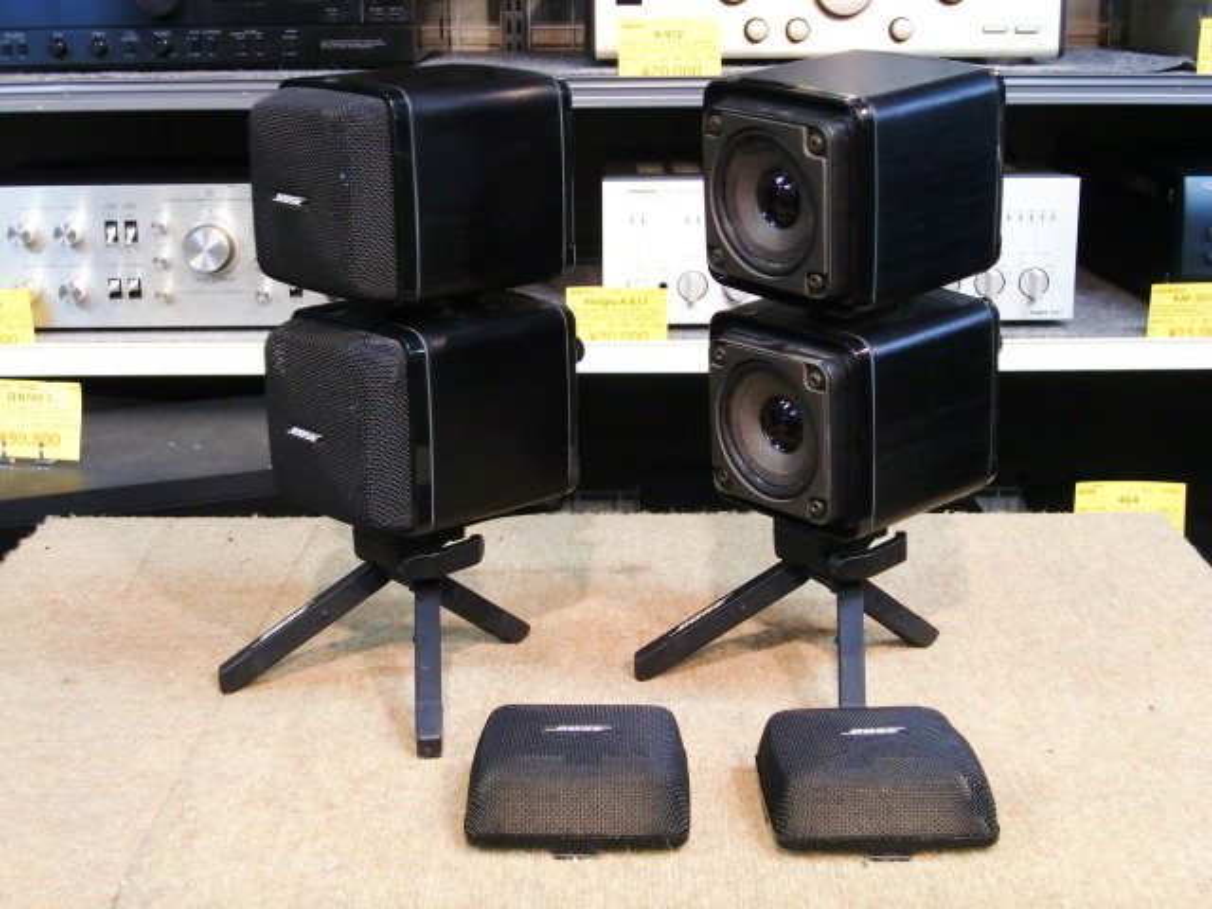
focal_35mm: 55
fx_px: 1926
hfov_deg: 34.9
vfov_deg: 26.6
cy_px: 454
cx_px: 606
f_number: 3.6
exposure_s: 1/25
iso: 400
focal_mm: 9.8
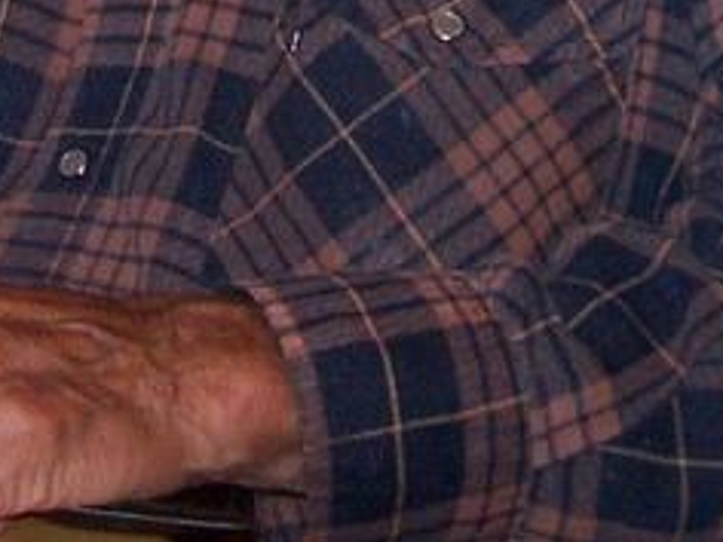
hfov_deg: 11.9
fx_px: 3446
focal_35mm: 165
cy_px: -484
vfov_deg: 8.6
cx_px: 149
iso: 140
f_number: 2.9
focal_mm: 7.1
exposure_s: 1/60
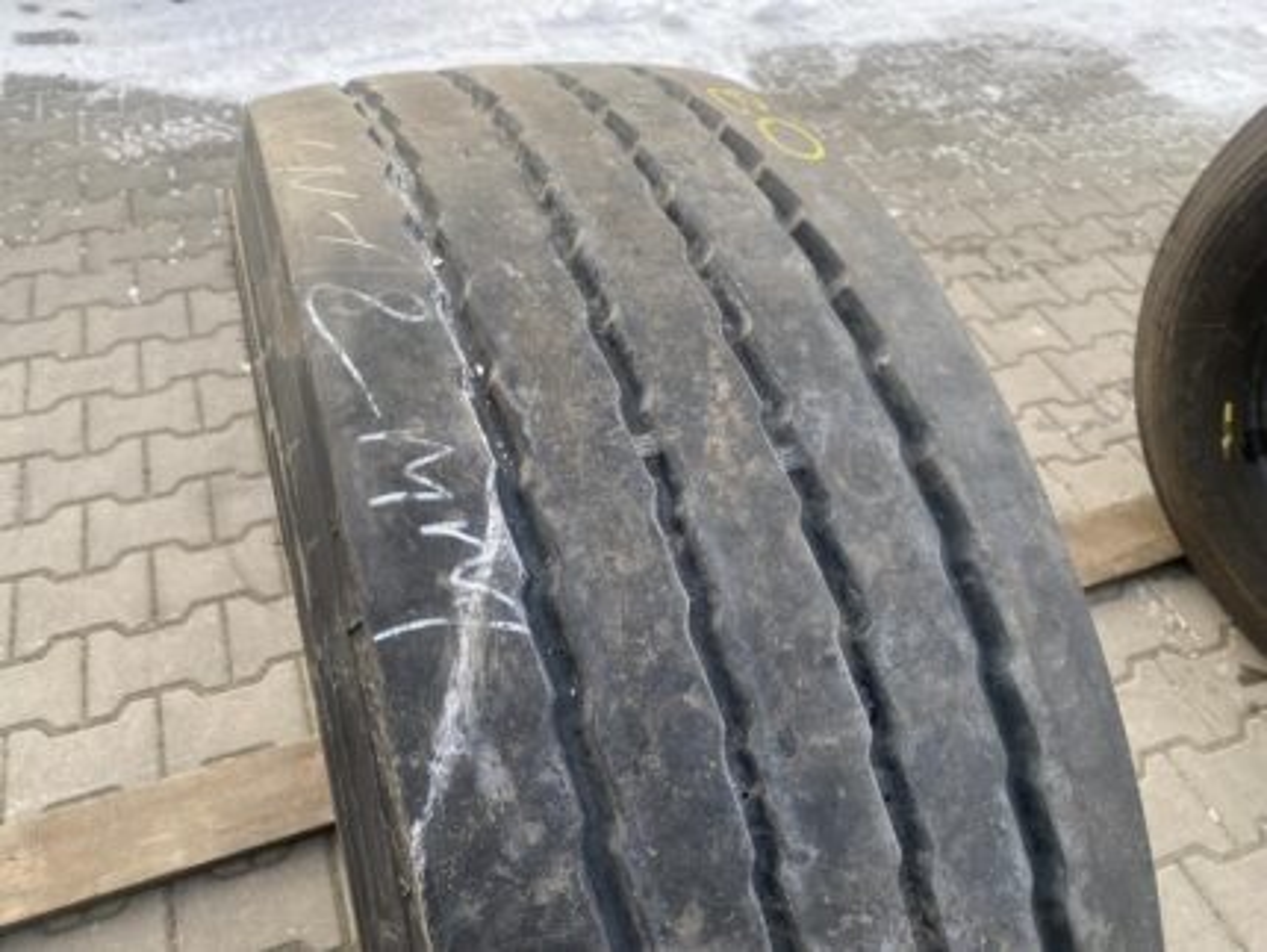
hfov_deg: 67.3
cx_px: 634
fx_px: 952
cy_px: 476
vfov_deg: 53.1
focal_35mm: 26
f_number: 1.8
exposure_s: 1/122
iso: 32
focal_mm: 4.25
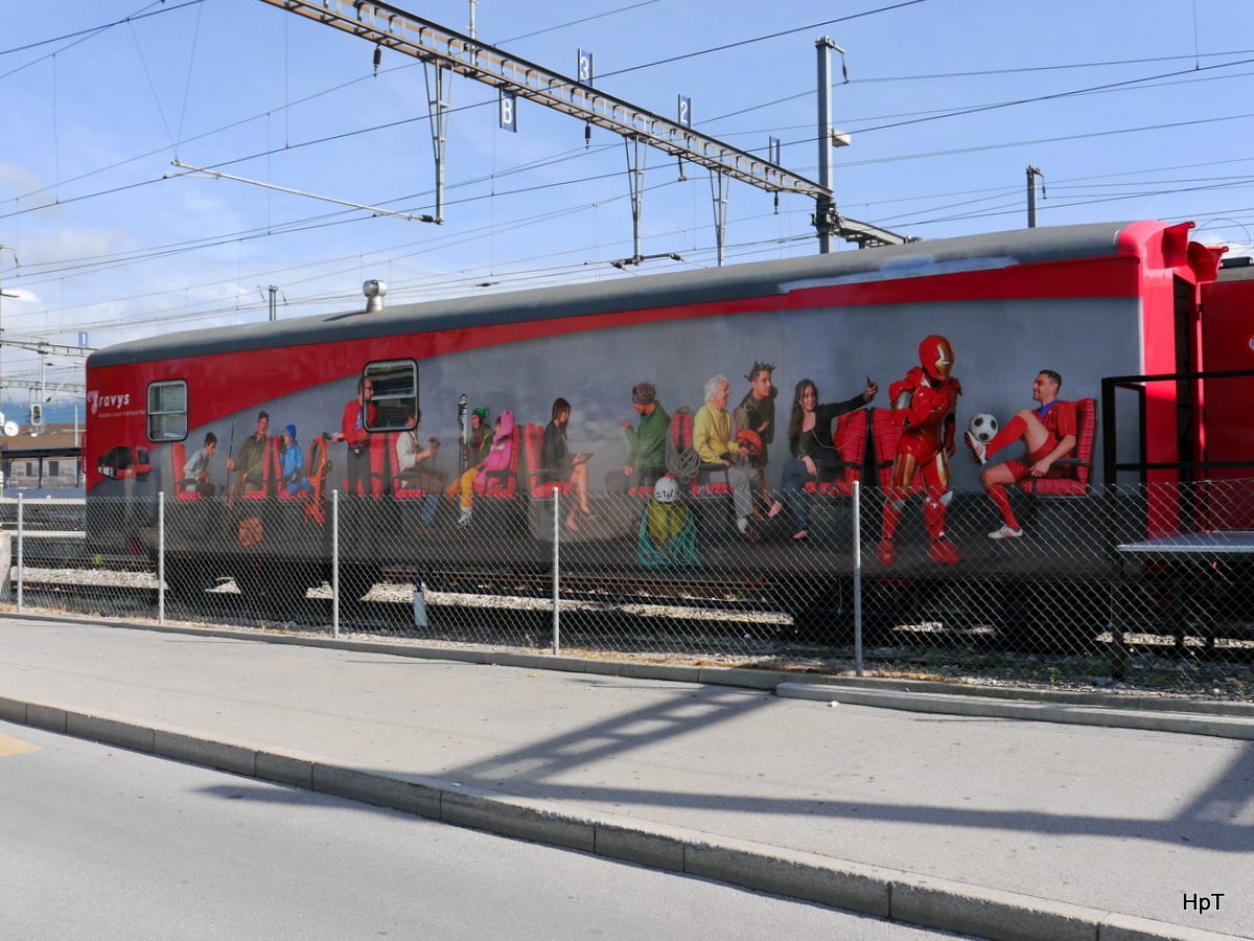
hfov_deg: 49.0
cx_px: 627
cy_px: 470
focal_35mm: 38
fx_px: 1377
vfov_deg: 37.7
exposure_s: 1/320
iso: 160
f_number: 8
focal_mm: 19
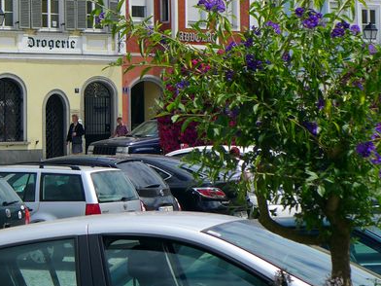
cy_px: -29
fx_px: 2487
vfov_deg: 6.5
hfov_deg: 8.8
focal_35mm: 226
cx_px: 132
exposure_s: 1/1600
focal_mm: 17.7
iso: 80
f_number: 3.2
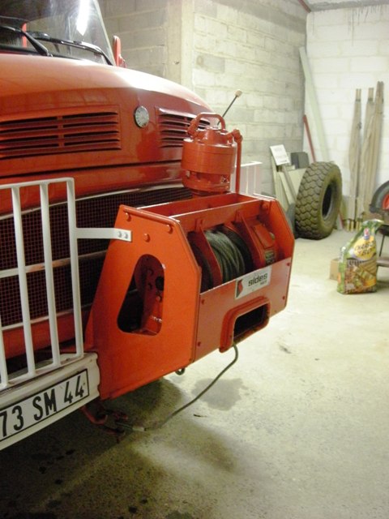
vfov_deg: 52.6
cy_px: 260
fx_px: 524
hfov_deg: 40.7
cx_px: 194
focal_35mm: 35
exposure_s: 1/8
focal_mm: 5.7
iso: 508
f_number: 2.8
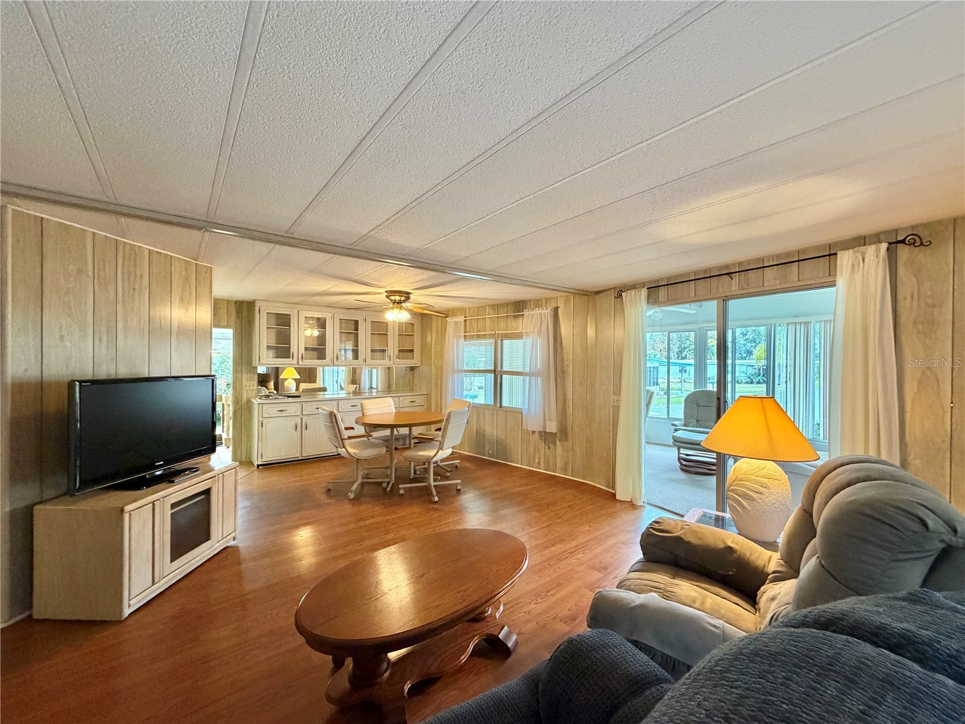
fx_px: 390
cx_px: 482
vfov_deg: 85.7
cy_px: 362
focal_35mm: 14
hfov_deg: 102.1
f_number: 2.2
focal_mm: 2.22
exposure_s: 1/60
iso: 400
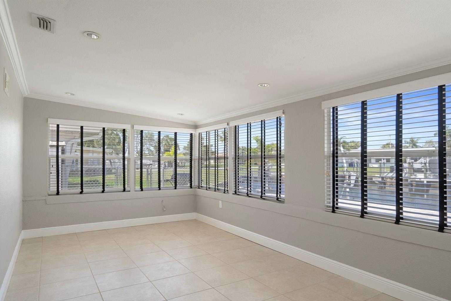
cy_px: 157
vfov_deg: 57.2
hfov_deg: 78.5
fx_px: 276
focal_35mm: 22
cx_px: 235
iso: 320
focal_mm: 21
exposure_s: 1/15
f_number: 9
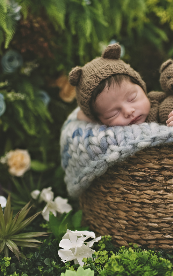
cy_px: 138
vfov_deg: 37.5
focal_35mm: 54
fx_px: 407
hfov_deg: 23.9
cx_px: 113
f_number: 1.8
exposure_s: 1/125
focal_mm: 35
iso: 320
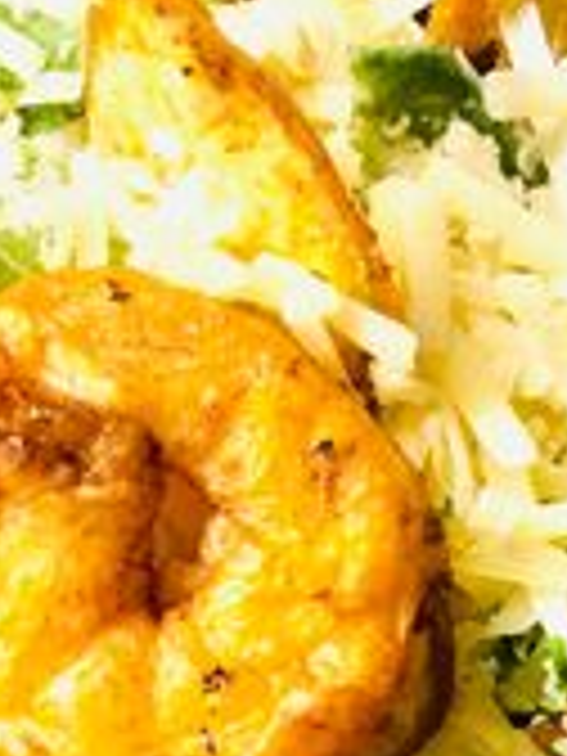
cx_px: 693
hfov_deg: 19.4
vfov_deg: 25.2
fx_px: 1551
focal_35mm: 71
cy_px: 860
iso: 40
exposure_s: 1/25
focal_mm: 3.99
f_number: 1.8
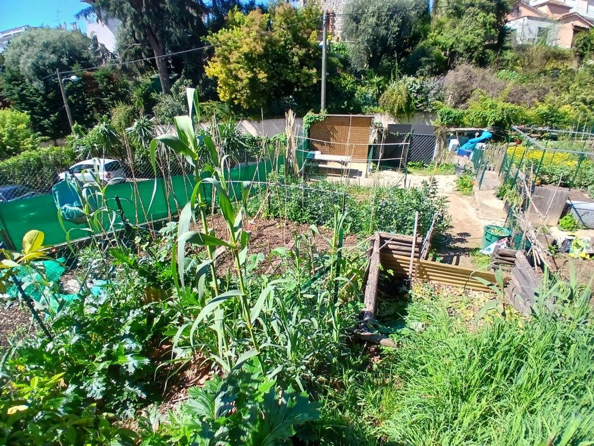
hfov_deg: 91.0
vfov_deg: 74.8
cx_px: 297
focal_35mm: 17
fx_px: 292
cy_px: 223
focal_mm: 1.4
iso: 50
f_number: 2.2
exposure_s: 1/666
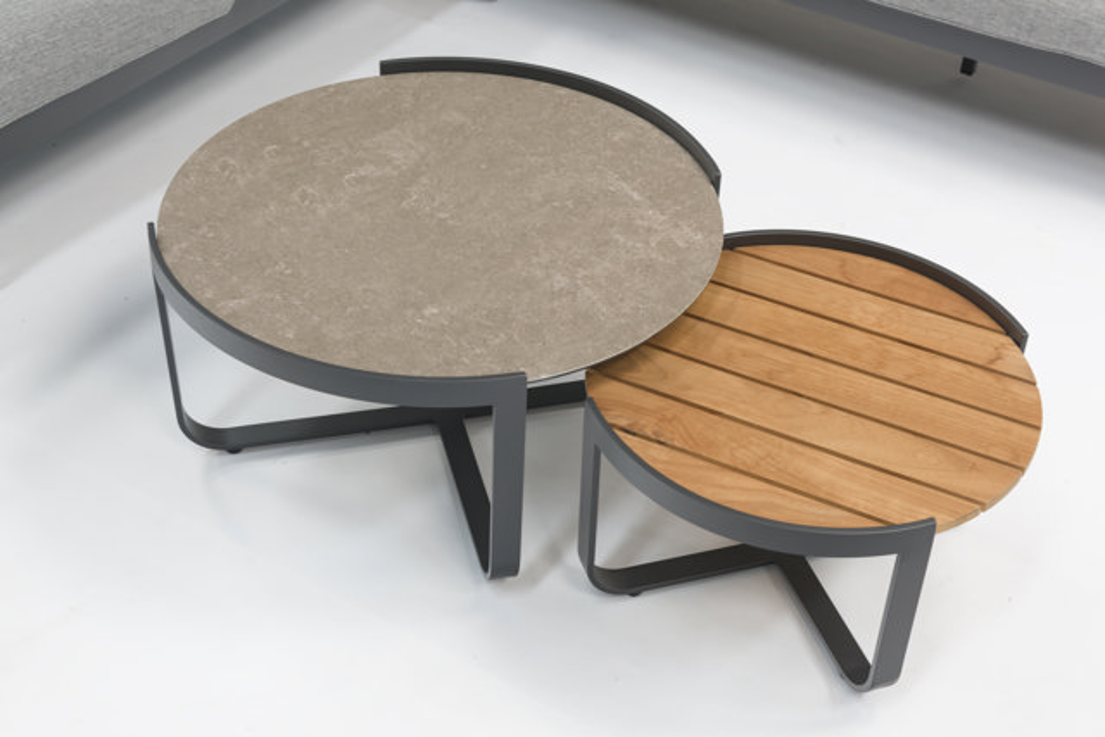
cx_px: 552
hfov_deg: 38.2
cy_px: 368
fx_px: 1596
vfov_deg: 26.0
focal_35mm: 52
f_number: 9
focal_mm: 52
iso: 100
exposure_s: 1/2
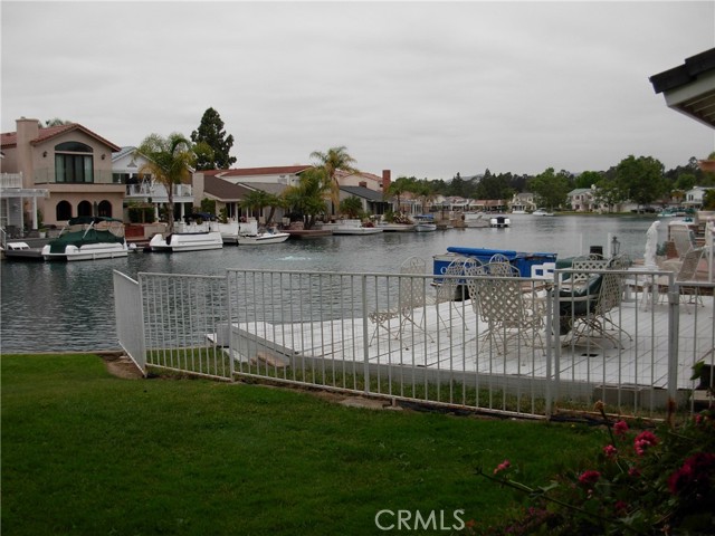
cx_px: 358
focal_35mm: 38
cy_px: 268
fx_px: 785
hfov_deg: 49.0
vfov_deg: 37.7
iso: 79
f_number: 2.9
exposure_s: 1/558
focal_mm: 6.3
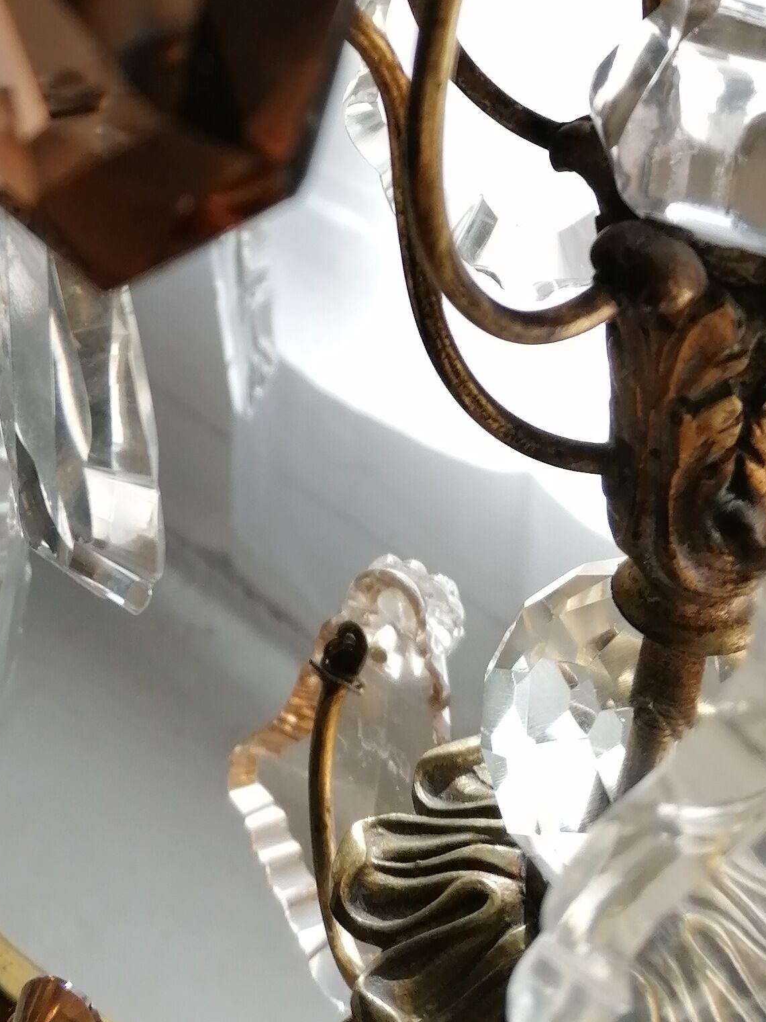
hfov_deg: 19.9
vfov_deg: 24.7
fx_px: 2095
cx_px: -46
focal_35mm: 71
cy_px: -208
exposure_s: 1/154
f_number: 1.8
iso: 50
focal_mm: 4.75
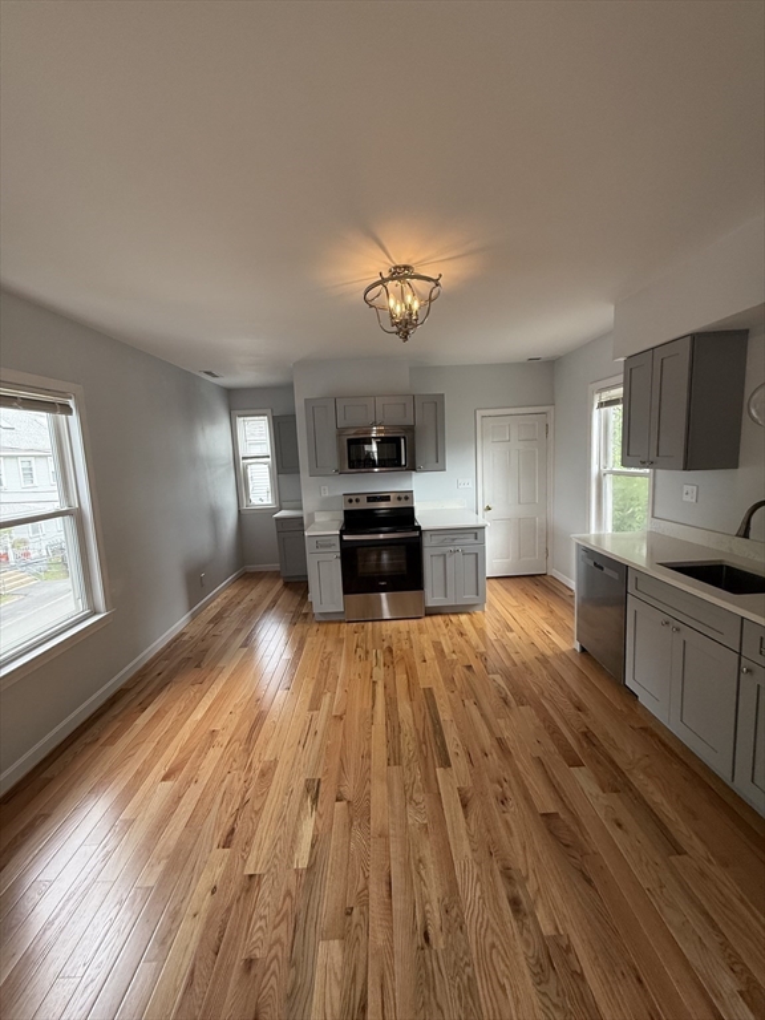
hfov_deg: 85.7
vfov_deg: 102.1
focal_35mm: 14
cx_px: 382
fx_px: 413
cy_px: 510
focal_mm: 2.22
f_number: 2.2
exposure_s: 1/99
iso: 160
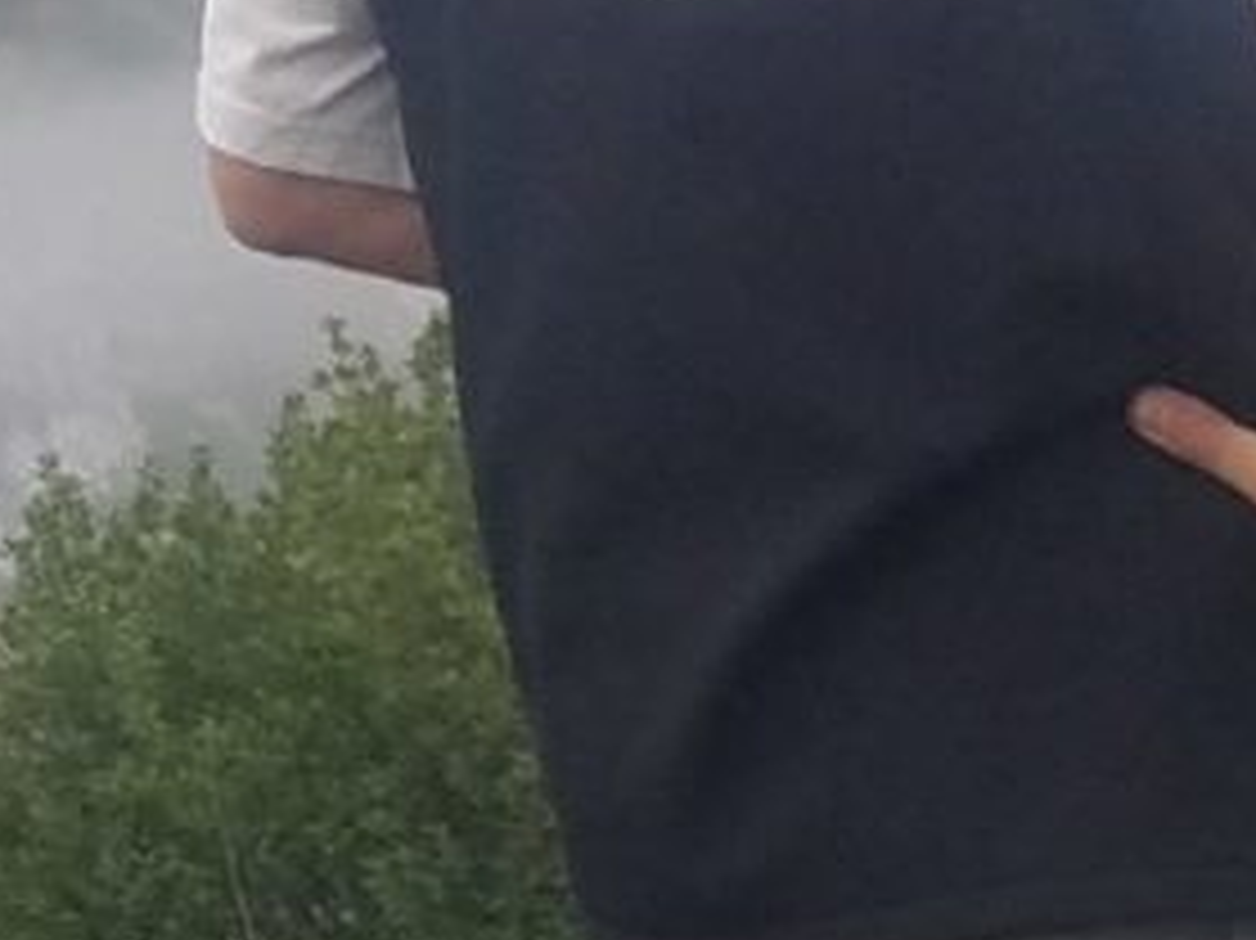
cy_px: 2051
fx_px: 6927
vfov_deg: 7.4
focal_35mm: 191
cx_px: 3574
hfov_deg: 8.8
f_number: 1.7
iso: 50
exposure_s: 1/157
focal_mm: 4.2
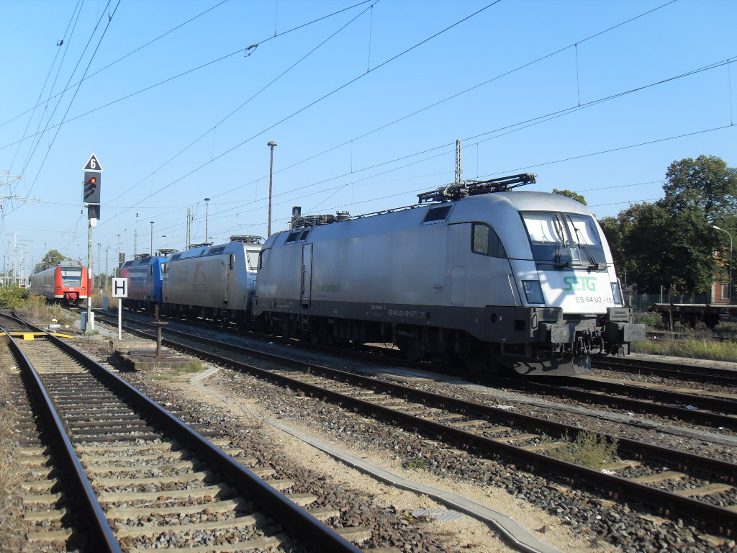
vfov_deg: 36.0
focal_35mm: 40
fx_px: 852
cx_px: 368
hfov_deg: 46.8
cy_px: 276
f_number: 7.7
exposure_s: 1/125
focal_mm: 7.1
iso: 80
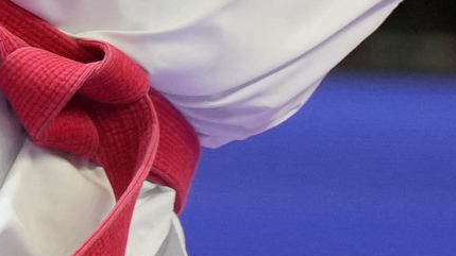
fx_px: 22144
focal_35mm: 1832
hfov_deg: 1.2
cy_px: -509
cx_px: -195
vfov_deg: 0.7
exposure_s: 1/1000
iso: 1600
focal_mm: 200
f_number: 2.8
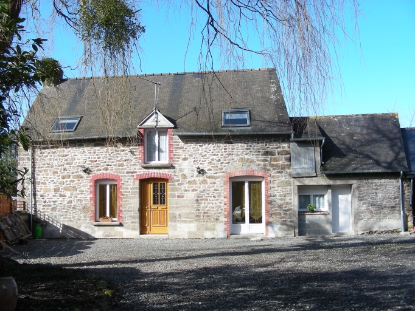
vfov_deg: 37.7
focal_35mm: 38
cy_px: 156
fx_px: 456
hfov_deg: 49.0
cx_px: 208
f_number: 4
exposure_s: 1/226
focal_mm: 6.3
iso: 50
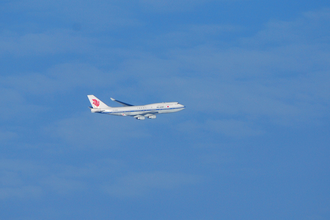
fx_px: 3298
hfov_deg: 5.7
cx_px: 165
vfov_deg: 3.8
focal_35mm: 360
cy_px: 110
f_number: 8
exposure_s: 1/1000
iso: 100
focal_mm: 240
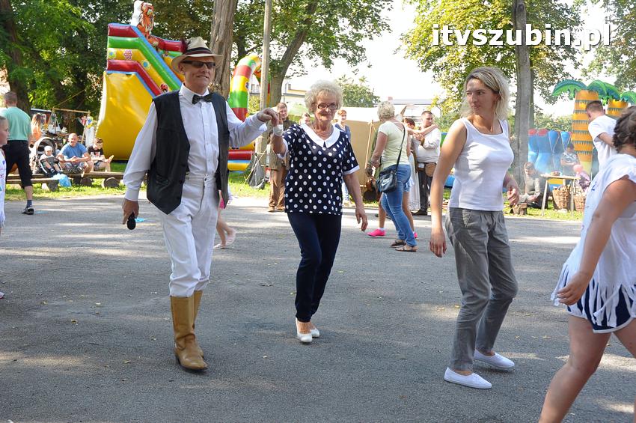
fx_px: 821
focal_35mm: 46
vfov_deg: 28.9
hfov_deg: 42.4
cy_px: 212
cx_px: 318
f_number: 8
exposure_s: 1/250
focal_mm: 31
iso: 640
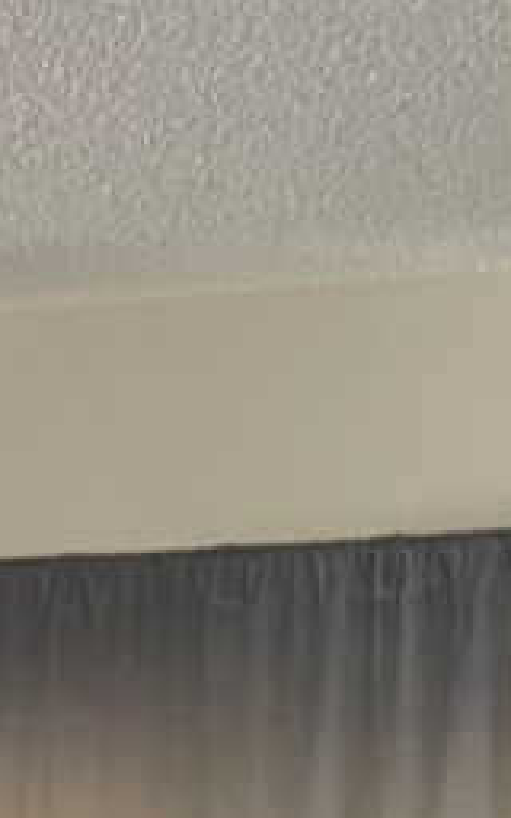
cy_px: 1575
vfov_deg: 15.9
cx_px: -319
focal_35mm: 106
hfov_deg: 11.7
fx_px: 2362
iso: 250
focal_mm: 5.1
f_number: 1.6
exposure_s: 1/60
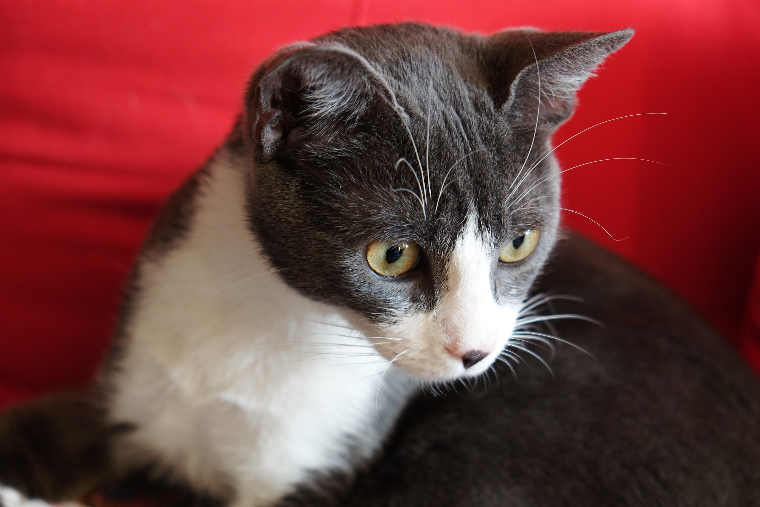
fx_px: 1541
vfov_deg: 18.7
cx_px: 380
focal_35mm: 73
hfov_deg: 27.7
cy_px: 254
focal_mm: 48.4
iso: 800
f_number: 4
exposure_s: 1/10
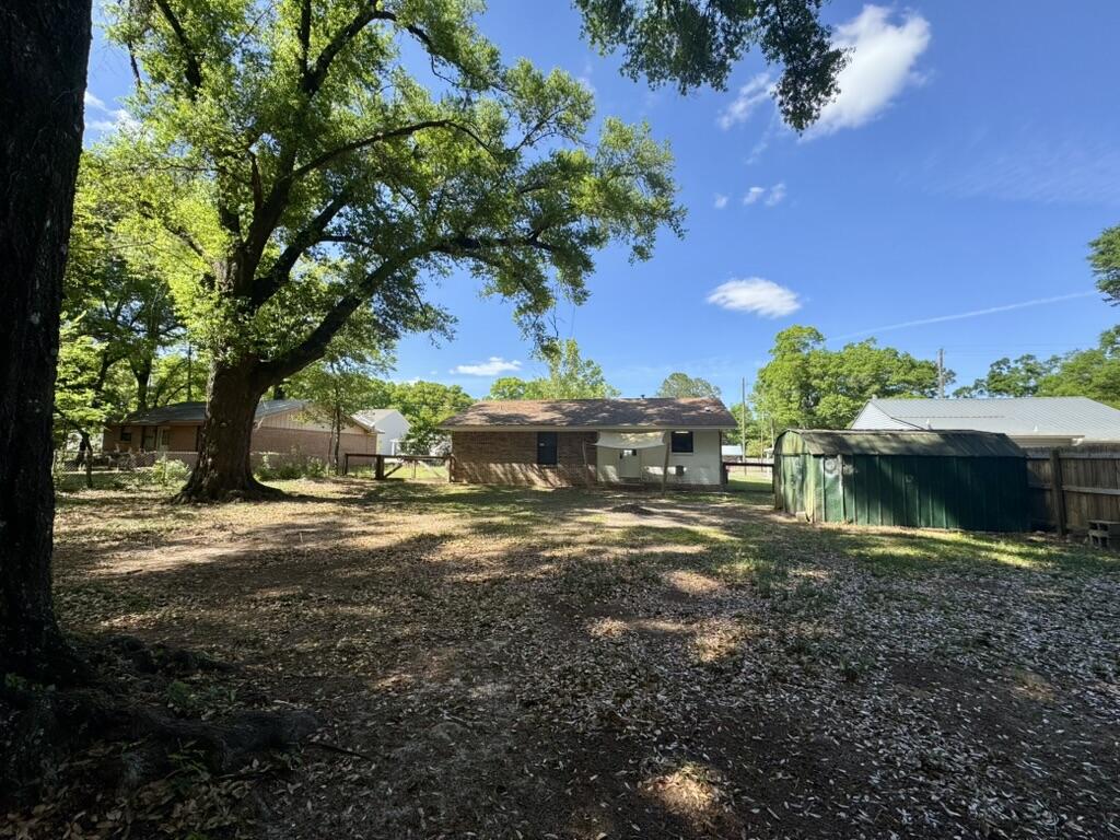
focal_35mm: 14
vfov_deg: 85.7
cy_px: 420
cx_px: 560
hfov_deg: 102.1
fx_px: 453
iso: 50
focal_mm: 2.22
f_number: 2.2
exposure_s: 1/944
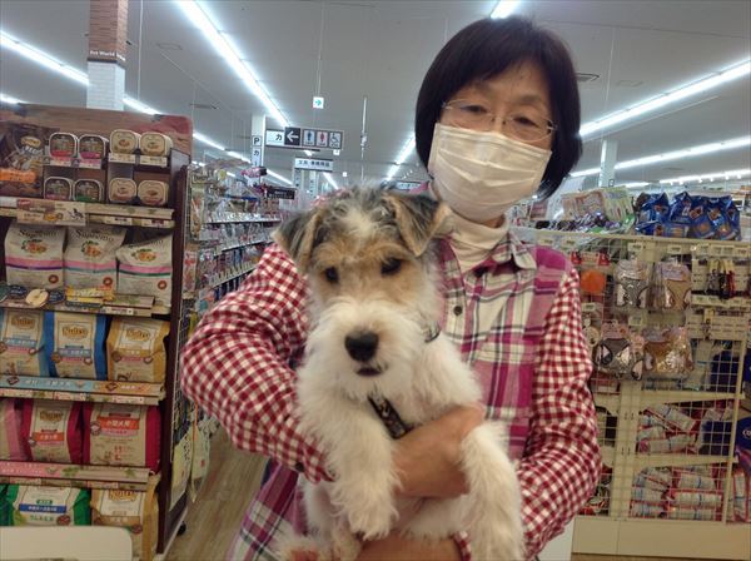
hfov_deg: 52.7
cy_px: 280
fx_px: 758
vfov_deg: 40.6
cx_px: 376
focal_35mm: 35
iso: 64
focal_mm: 4.28
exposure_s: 1/60
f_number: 2.4
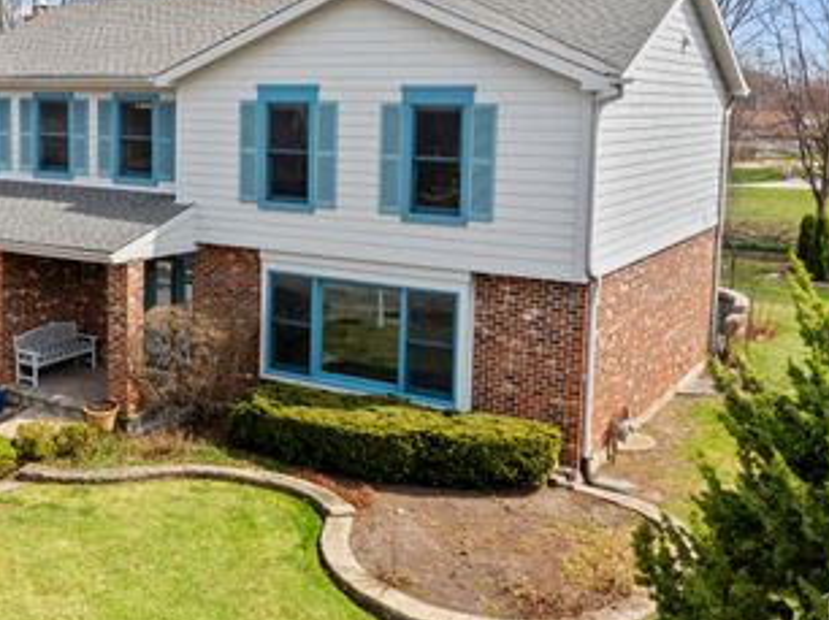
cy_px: 218
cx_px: 241
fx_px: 1053
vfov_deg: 32.6
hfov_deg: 42.1
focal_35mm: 44
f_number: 6.3
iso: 100
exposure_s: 1/320
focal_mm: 10.26
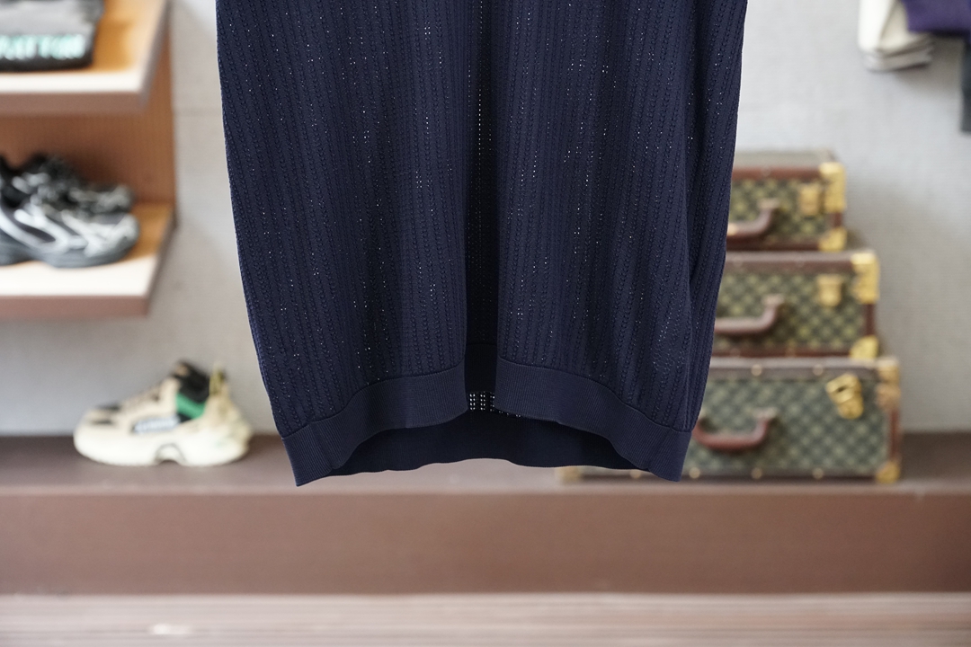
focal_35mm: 94
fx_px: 2549
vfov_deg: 14.5
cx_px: 486
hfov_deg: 21.6
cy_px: 324
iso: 1600
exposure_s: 1/80
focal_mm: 63
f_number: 4
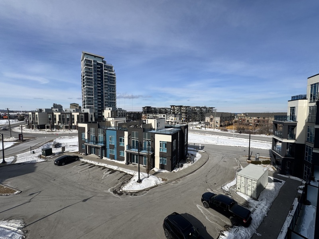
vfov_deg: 85.7
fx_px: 129
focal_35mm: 14
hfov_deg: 102.1
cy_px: 120
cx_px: 160
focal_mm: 2.22
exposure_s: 1/3906
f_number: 2.2
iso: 50
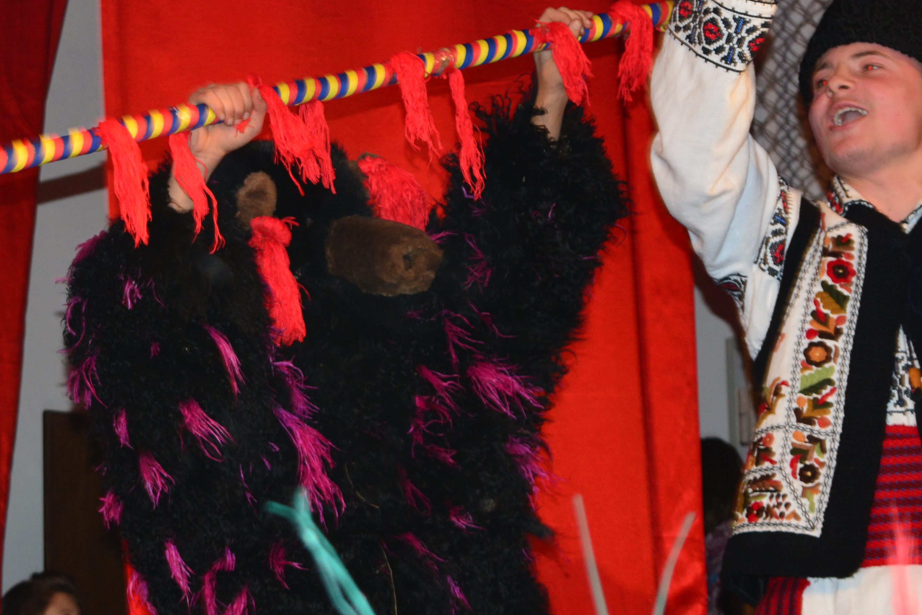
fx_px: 3893
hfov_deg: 13.5
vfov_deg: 9.0
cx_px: 303
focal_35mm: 152
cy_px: 244
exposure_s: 1/60
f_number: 5.6
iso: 500
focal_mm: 48
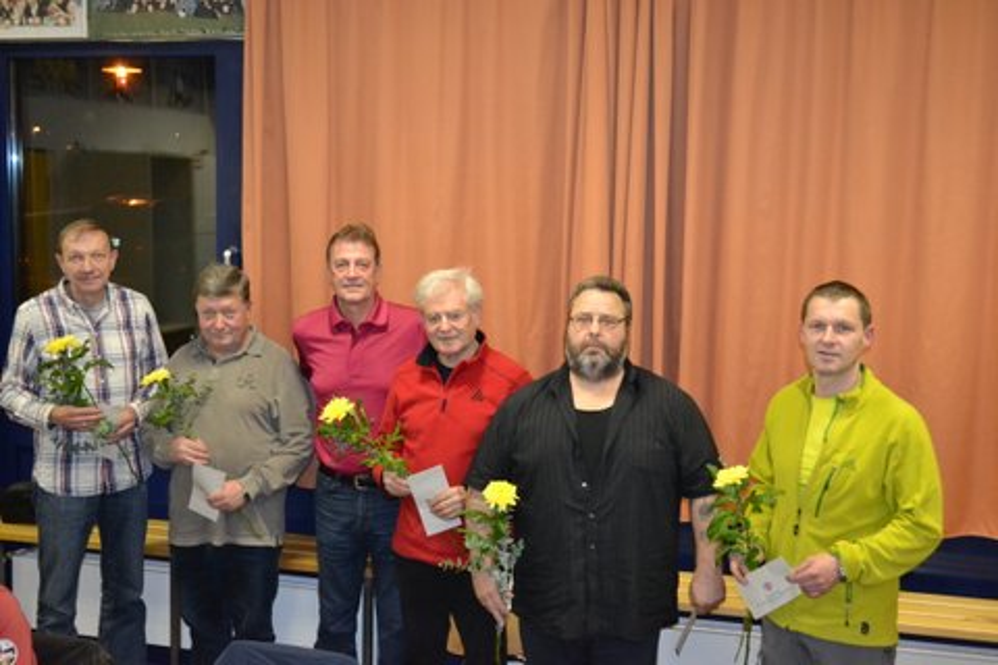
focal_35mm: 48
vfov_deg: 28.1
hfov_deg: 41.1
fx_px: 1331
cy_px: 332
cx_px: 499
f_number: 4.8
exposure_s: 1/60
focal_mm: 32
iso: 3200
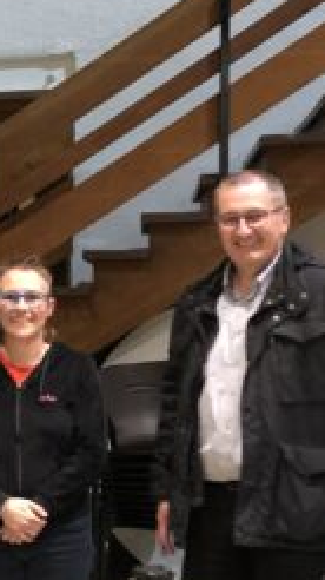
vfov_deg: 27.5
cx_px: -188
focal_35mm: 77
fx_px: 1182
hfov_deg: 14.4
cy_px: 324
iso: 80
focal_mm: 3.99
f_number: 1.8
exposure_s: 1/7
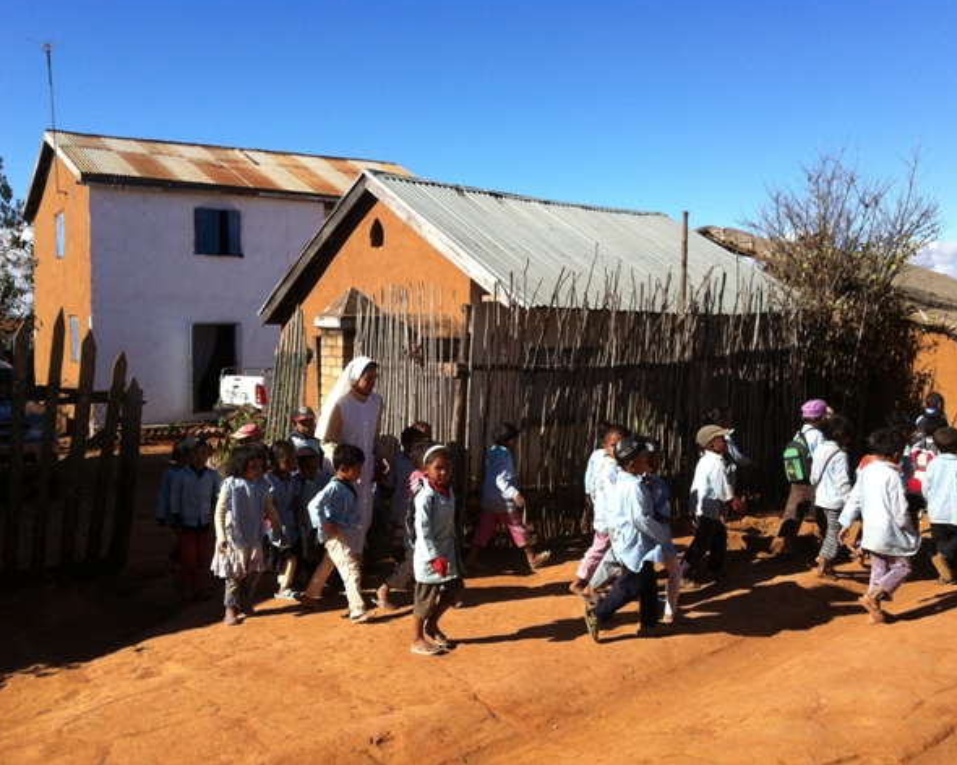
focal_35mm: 37
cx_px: 480
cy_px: 379
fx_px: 1048
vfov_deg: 40.1
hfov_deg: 49.1
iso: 80
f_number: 2.8
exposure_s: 1/1117
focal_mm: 3.85
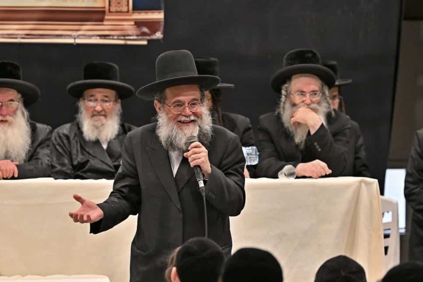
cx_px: 206
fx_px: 2245
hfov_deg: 10.8
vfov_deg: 7.2
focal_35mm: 191
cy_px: 143
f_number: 4
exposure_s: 1/160
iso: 640
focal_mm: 120
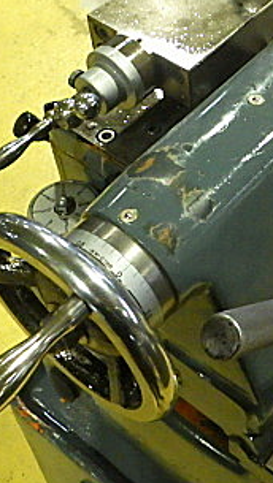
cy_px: 124
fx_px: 822
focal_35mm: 64
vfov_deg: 32.2
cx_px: 281
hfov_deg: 18.3
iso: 1600
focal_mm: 5
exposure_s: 1/40
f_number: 3.5
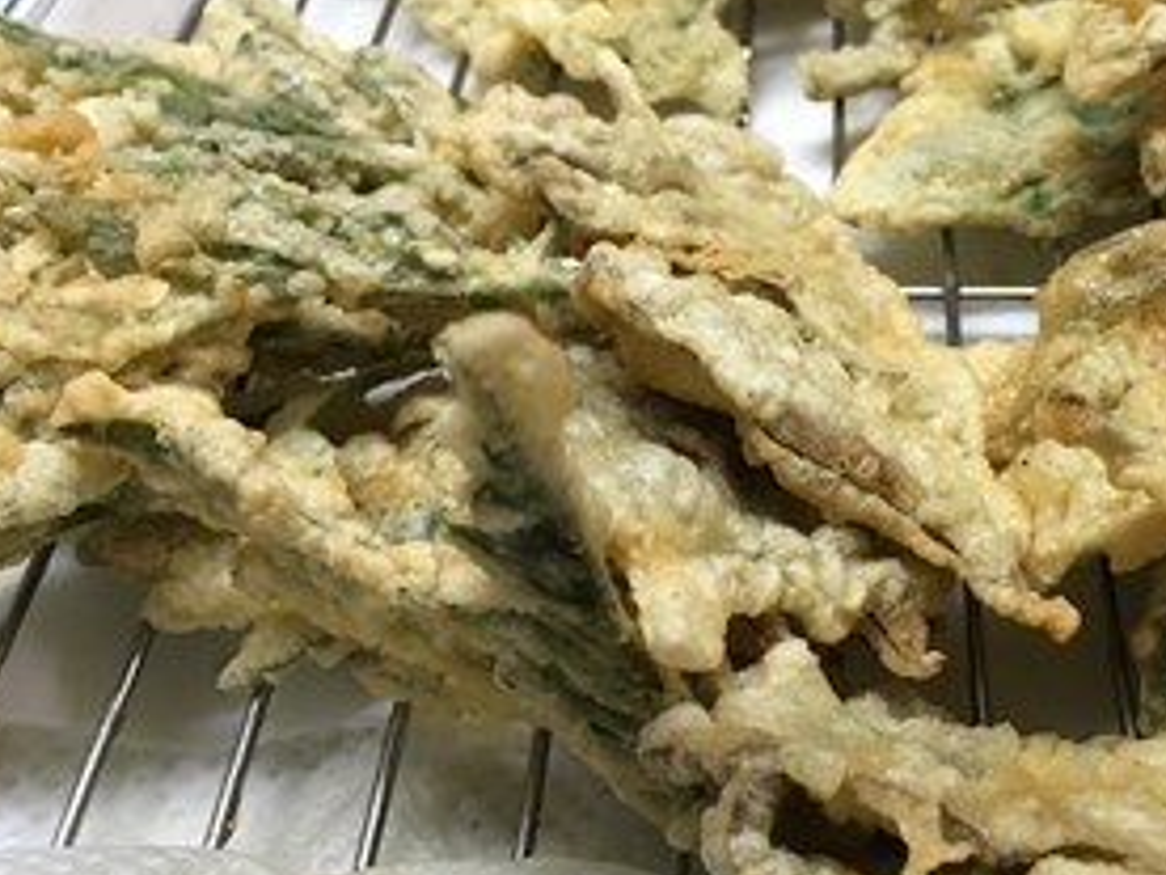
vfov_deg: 34.3
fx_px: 1415
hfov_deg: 43.8
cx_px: 824
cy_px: 385
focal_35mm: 42
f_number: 2.2
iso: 32
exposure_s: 1/15
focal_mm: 4.15
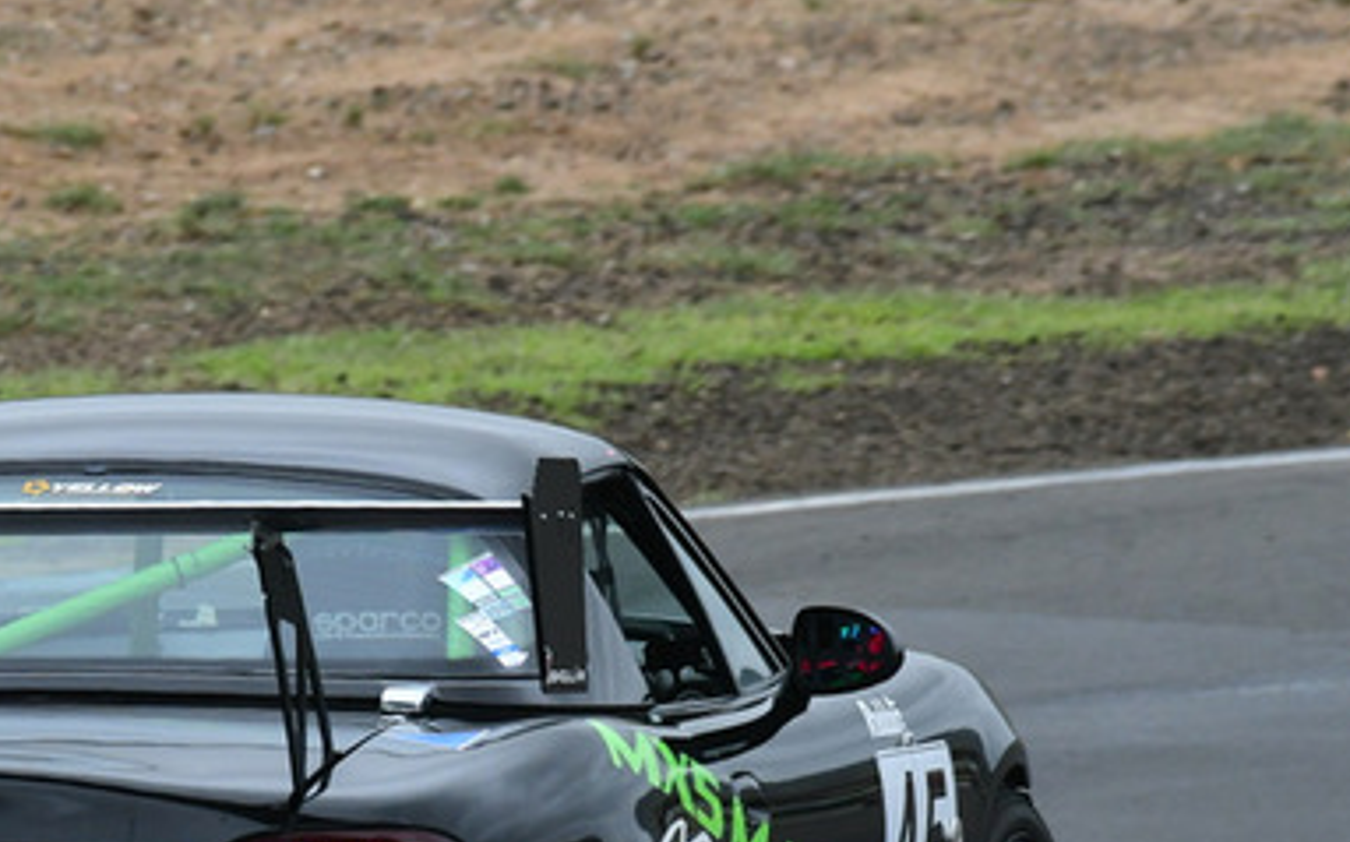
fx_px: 58731
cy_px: 595
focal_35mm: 1597
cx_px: 388
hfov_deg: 1.3
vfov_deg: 0.8
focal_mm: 500
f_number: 10
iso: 1600
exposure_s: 1/640
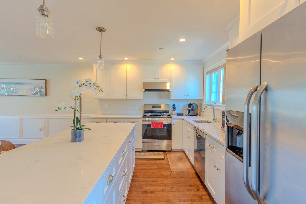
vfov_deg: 70.4
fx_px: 144
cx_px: 153
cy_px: 102
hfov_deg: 93.3
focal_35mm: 17
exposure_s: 1/15
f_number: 8
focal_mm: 17
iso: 1600
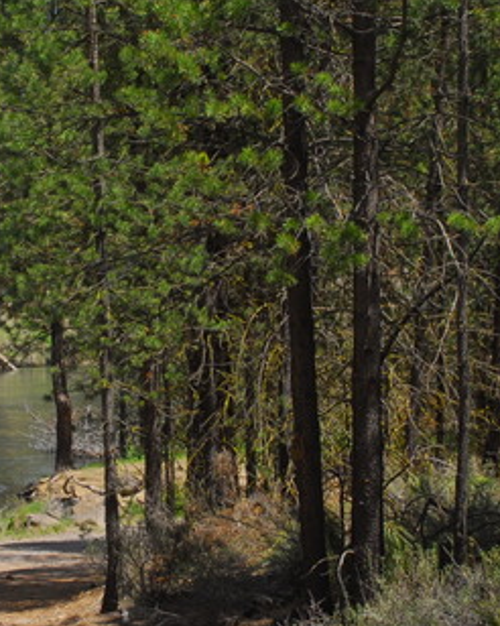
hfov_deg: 12.0
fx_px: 2374
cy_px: 330
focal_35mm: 128
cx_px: 177
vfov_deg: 15.0
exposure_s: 1/125
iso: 160
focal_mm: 35
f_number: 10
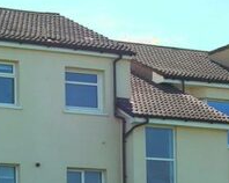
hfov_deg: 12.1
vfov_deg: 9.6
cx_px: 76
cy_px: 189
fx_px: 1077
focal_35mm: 159
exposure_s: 1/320
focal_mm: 32
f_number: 9
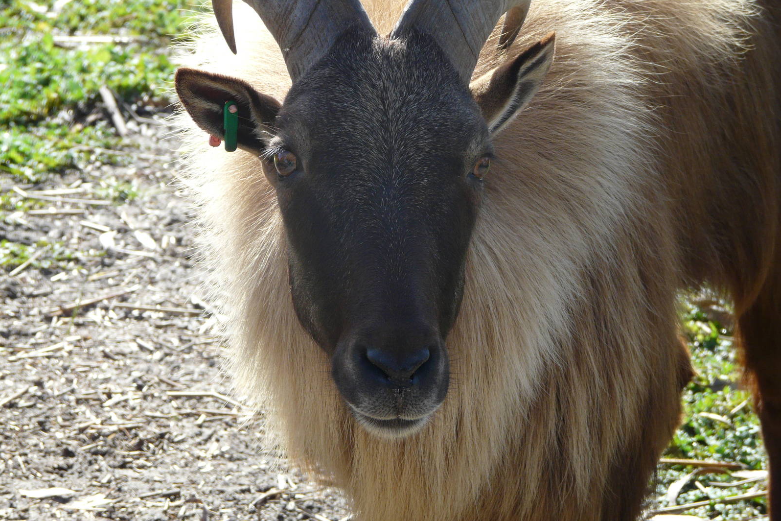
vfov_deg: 8.0
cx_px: 390
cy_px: 229
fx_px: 3709
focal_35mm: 171
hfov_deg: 12.0
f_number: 4
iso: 100
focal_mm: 27
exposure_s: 1/250
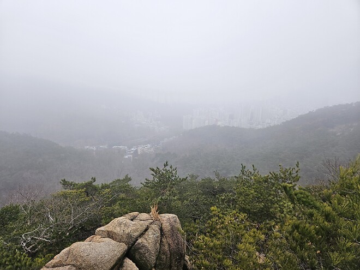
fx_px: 239
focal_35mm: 23
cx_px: 180
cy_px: 135
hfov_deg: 73.9
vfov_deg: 58.9
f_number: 1.8
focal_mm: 5.4
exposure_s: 1/180
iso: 50
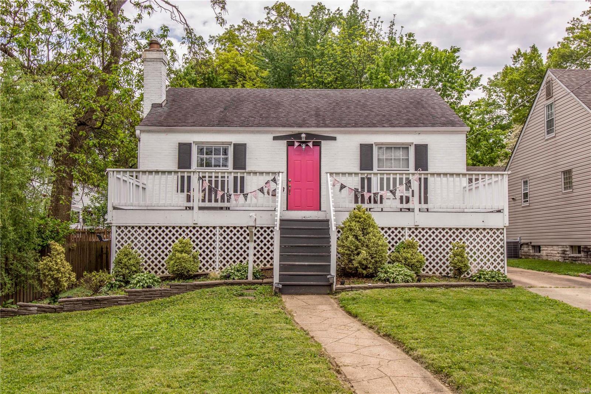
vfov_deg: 36.9
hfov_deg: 53.1
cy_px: 197
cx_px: 296
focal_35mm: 36
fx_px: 591
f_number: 8
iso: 180
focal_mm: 24
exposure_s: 1/500
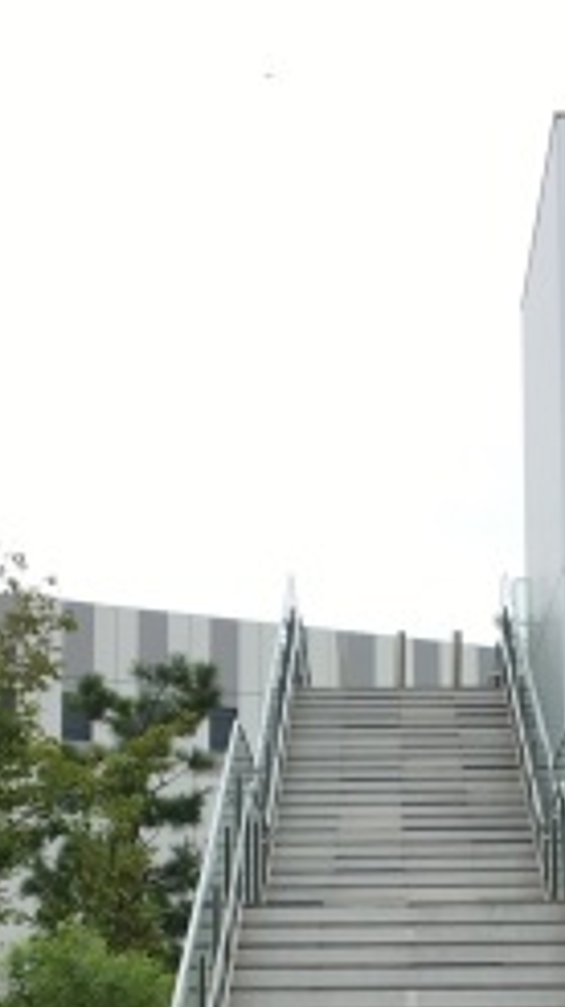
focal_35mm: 77
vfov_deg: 26.9
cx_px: 426
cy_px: 823
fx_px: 2055
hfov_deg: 15.6
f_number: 2.2
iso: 25
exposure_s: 1/371
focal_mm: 4.15
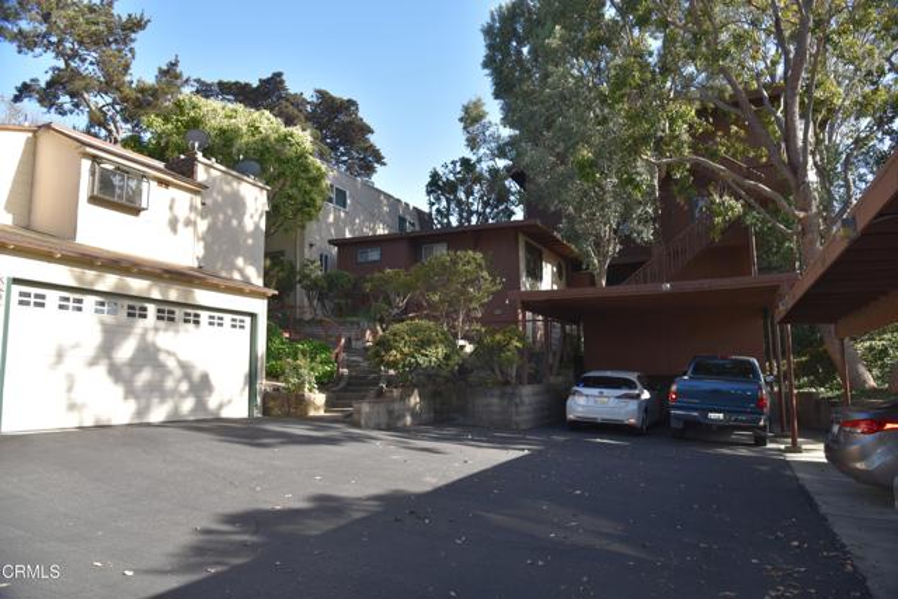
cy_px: 300
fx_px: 599
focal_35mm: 24
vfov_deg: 53.2
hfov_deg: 73.7
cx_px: 449
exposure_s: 1/125
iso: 180
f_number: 5.6
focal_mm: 24
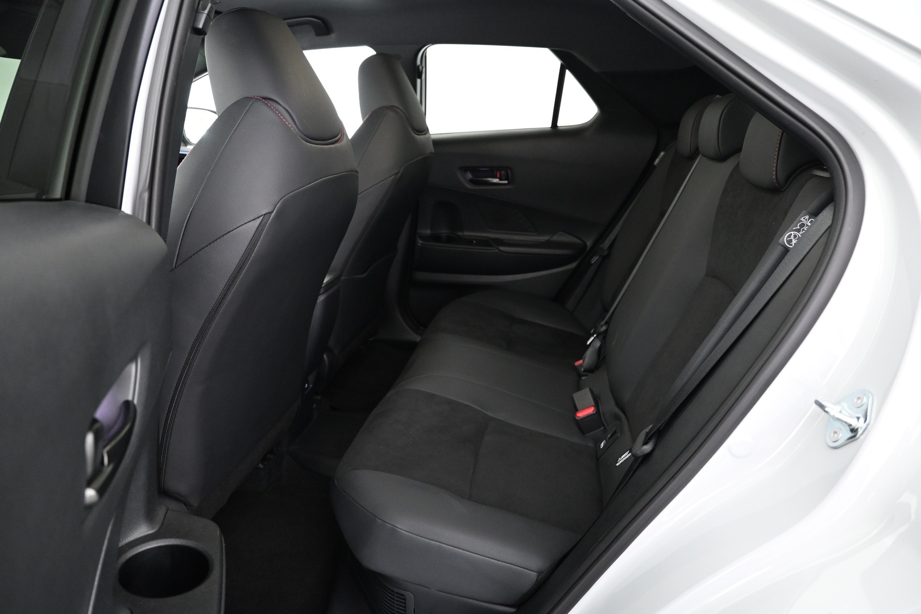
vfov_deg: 53.1
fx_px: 614
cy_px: 307
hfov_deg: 73.7
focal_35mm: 24
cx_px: 460
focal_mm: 16
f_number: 3.5
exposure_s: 1/13
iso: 1600
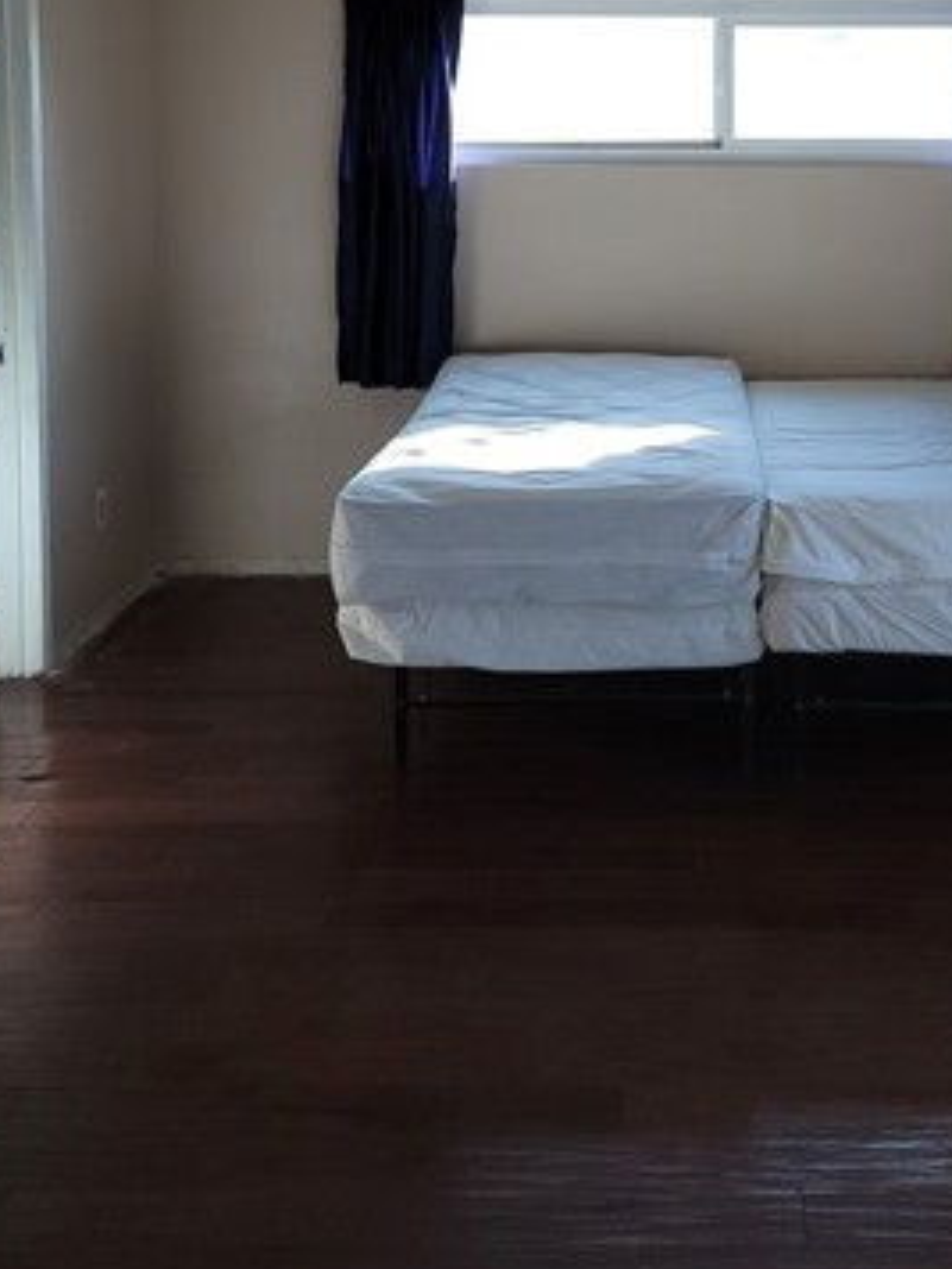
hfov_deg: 31.7
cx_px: 692
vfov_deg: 40.2
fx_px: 1650
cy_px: 239
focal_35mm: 45
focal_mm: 7
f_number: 1.8
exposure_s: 1/60
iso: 32
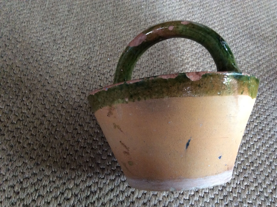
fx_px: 256
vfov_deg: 44.1
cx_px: 138
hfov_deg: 56.9
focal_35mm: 32
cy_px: 104
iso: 200
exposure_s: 1/25
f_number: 2.4
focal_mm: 3.3
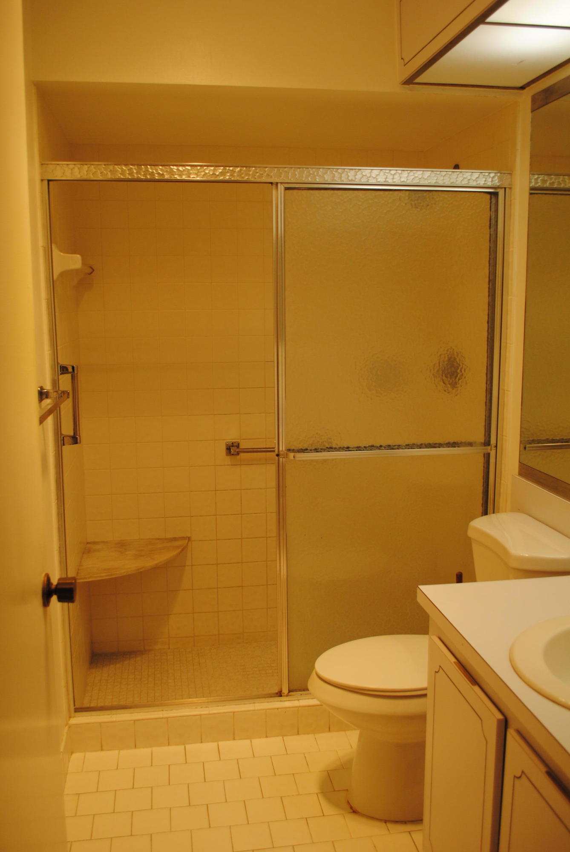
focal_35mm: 33
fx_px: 782
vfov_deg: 57.2
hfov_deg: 40.1
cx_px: 285
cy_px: 426
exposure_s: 1/100
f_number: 5
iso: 200
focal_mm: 22
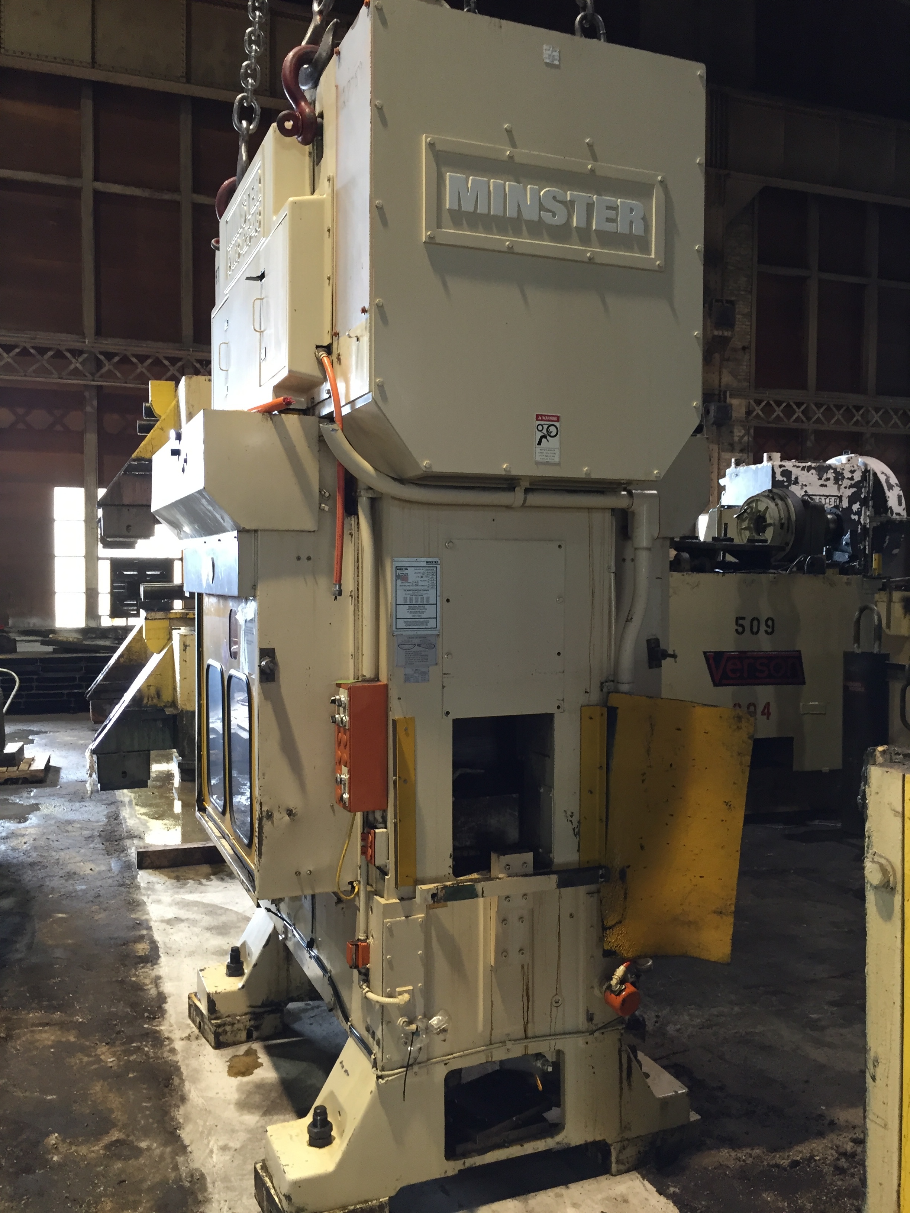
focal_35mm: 29
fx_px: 1016
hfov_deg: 48.2
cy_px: 606
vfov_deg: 61.7
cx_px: 455
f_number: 2.2
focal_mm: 4.15
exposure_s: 1/30
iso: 100
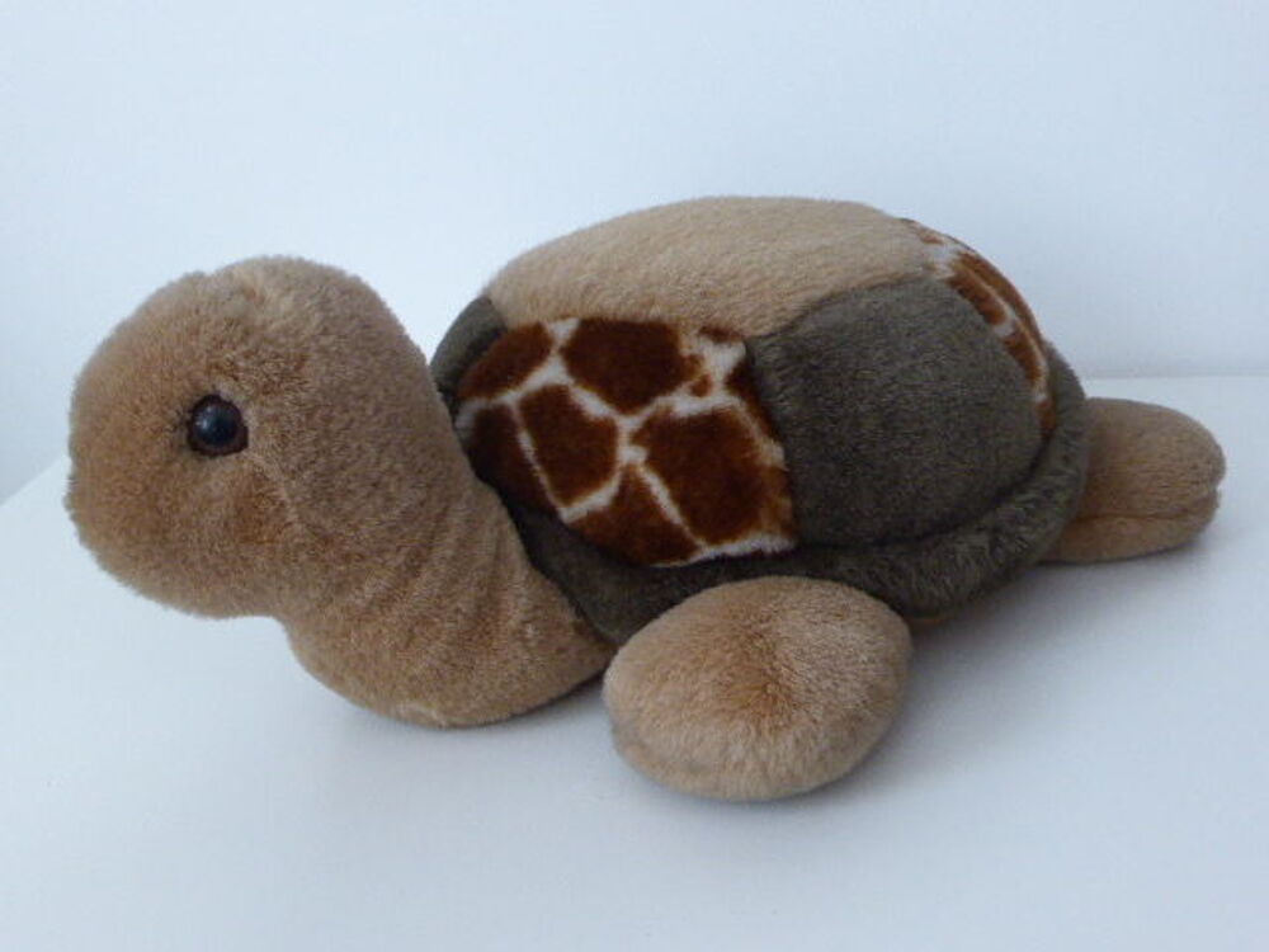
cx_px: 634
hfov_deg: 46.8
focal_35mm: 40
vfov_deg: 36.0
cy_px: 476
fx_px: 1466
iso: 400
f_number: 3.9
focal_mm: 6.9
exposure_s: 1/30
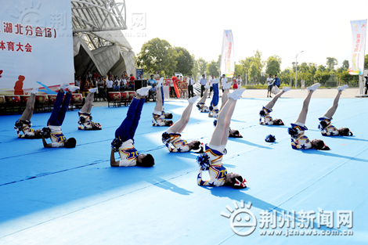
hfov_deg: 42.8
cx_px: 184
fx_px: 470
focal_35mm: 46
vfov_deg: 29.2
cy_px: 122
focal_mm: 46
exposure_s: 1/4000
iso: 800
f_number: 4.2
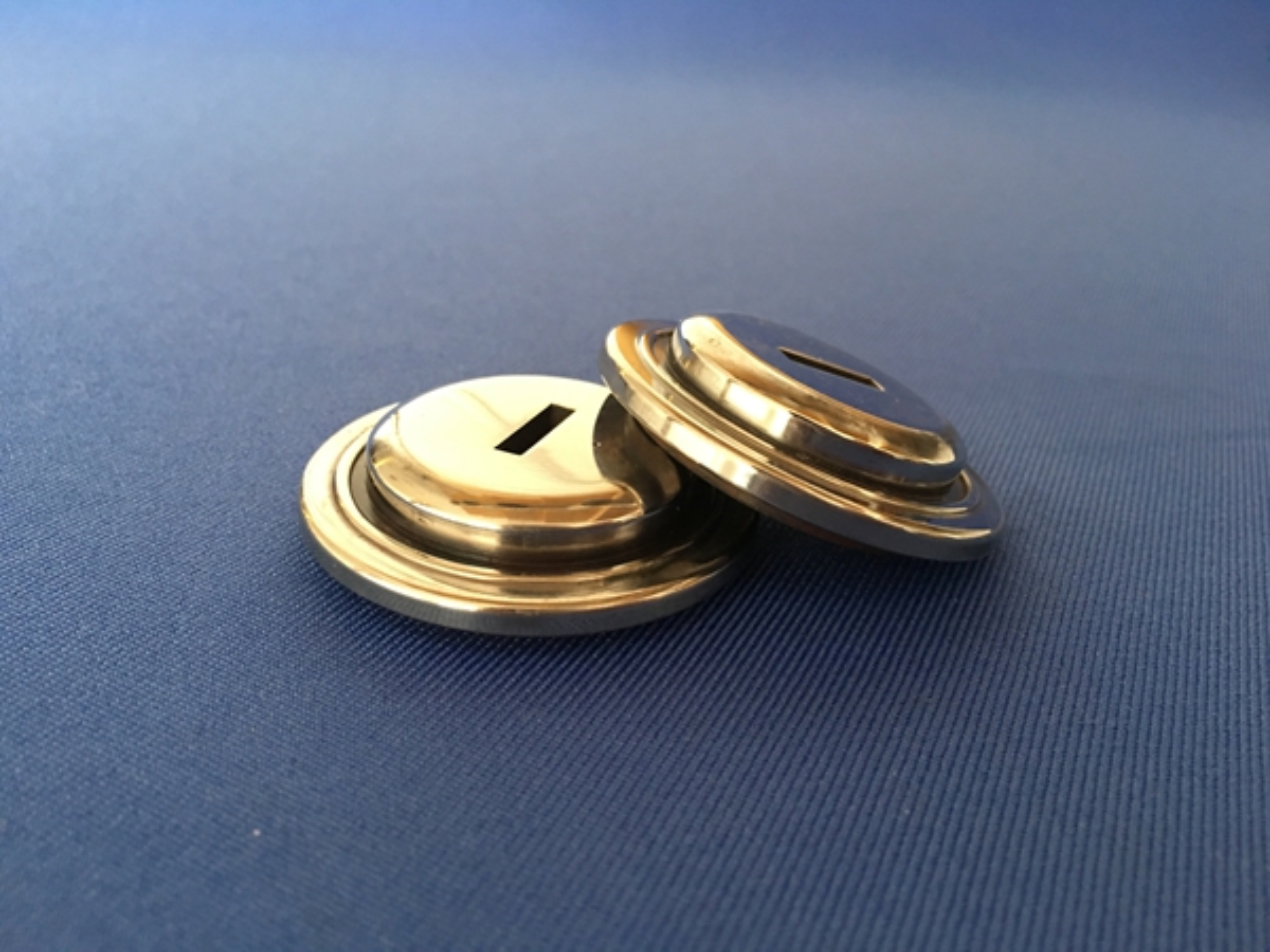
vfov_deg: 48.2
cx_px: 635
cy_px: 476
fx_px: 1064
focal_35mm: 29
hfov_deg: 61.7
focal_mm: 4.15
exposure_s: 1/17
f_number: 2.2
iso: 125
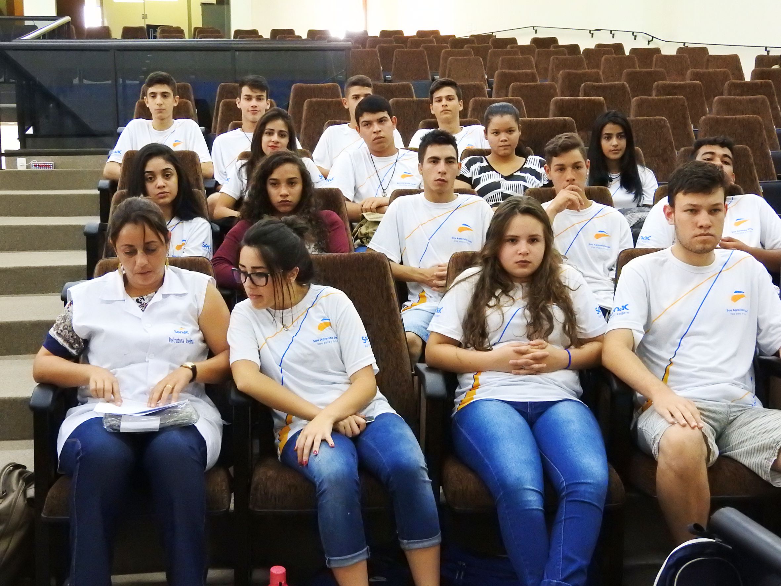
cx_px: 390
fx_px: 1128
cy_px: 293
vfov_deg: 29.1
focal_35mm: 50
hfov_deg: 38.2
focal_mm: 9
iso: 1600
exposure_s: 1/40
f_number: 4
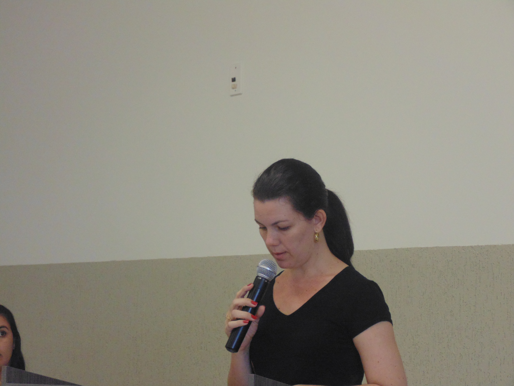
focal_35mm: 119
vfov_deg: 12.5
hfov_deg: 16.6
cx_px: 257
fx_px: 1767
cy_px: 193
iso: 400
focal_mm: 21.3
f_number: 4.8
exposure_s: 1/30
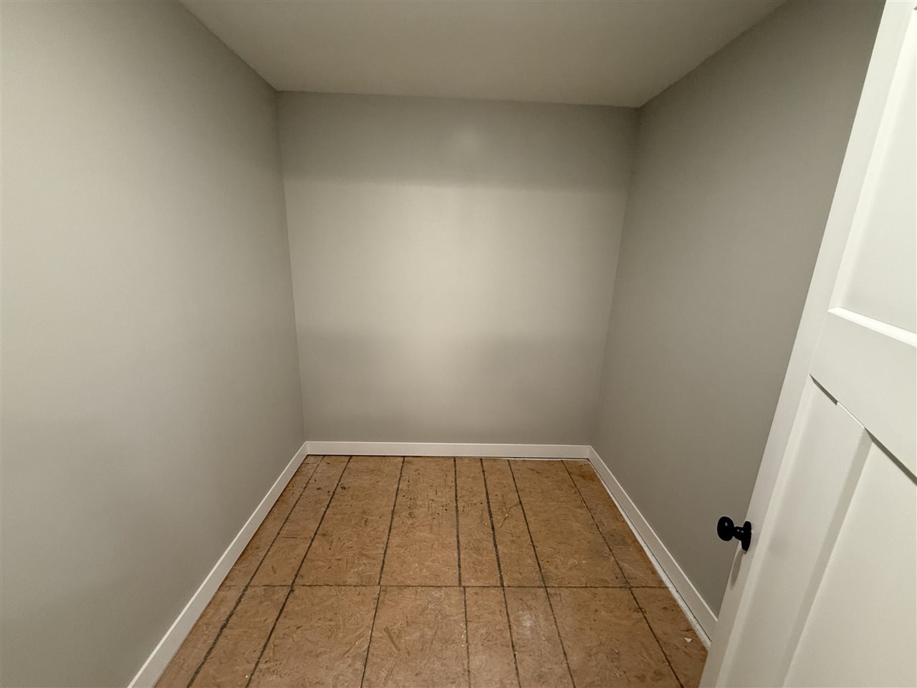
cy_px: 344
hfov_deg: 102.1
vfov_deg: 85.7
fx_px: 371
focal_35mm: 14
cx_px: 458
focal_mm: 2.22
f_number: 2.2
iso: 320
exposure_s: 1/60
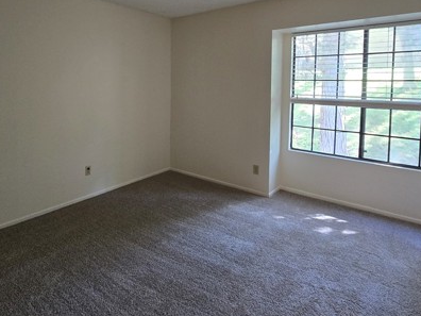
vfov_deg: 61.4
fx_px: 255
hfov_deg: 76.8
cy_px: 98
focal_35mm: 21
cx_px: 145
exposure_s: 1/60
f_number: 2.2
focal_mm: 2.2
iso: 500
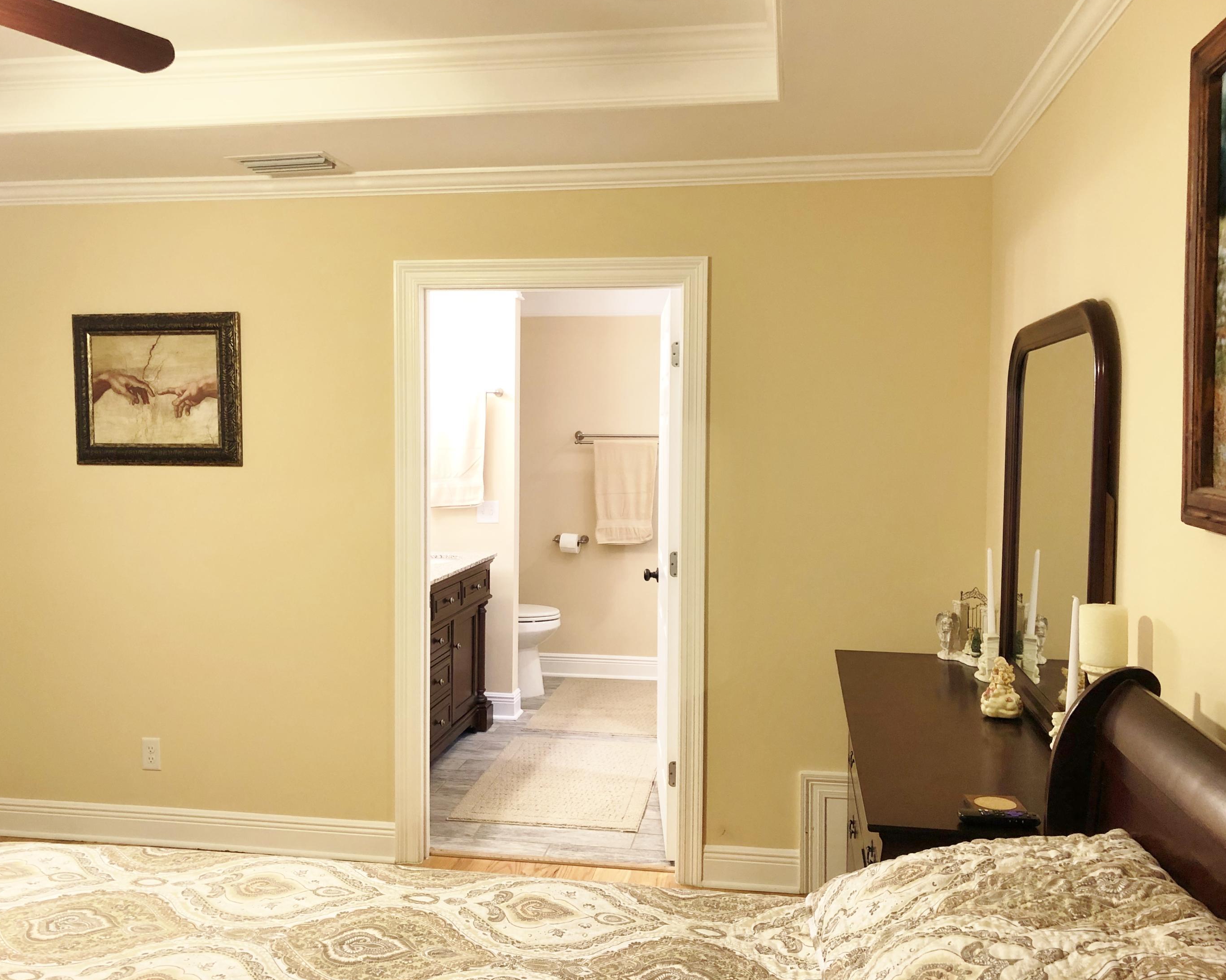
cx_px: 605
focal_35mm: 30
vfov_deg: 48.5
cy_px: 484
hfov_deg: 58.8
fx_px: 1088
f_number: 1.8
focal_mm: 3.99
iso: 40
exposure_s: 1/15
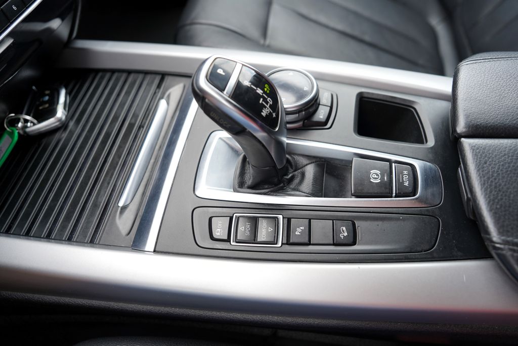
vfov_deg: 53.1
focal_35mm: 24
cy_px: 173
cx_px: 259
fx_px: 345
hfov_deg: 73.7
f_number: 4
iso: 125
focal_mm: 24
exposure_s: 1/60
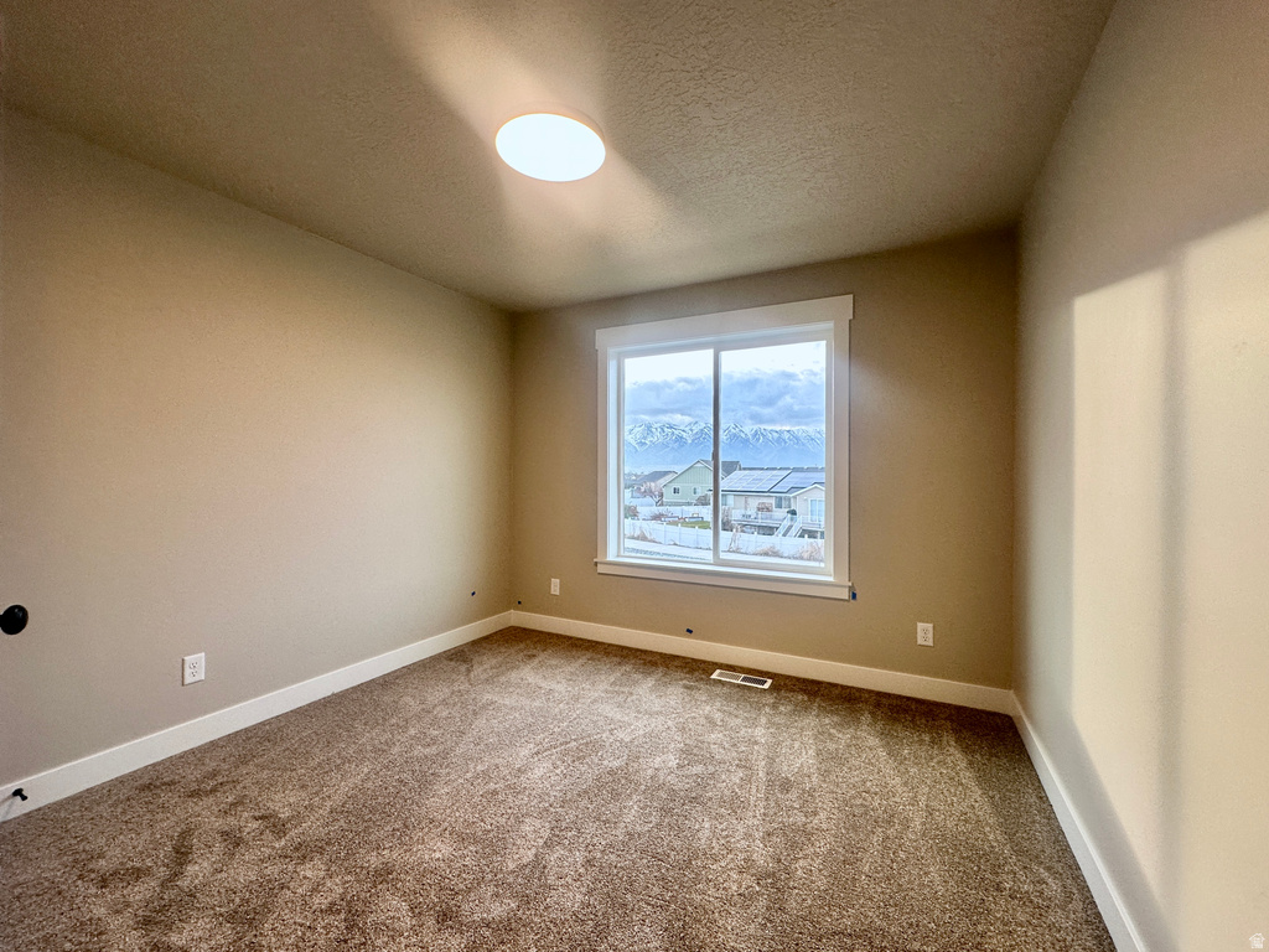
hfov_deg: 102.1
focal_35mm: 14
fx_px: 513
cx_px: 634
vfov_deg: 85.7
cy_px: 476
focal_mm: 2.22
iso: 80
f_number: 2.2
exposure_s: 1/120
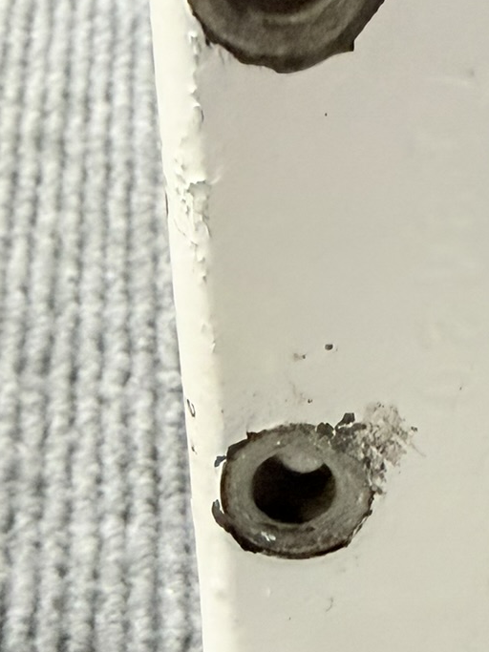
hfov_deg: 20.2
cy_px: 475
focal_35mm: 72
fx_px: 1357
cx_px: 407
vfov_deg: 26.7
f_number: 2.2
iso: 400
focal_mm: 2.22
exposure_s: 1/60
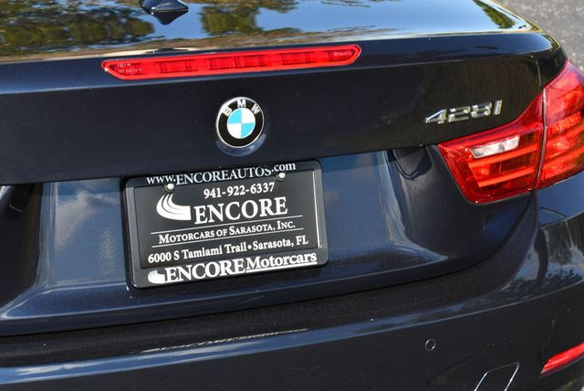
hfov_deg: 19.6
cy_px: 196
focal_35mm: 104
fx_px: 1689
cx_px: 292
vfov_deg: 13.2
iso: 160
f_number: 8
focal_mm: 52
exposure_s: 1/250
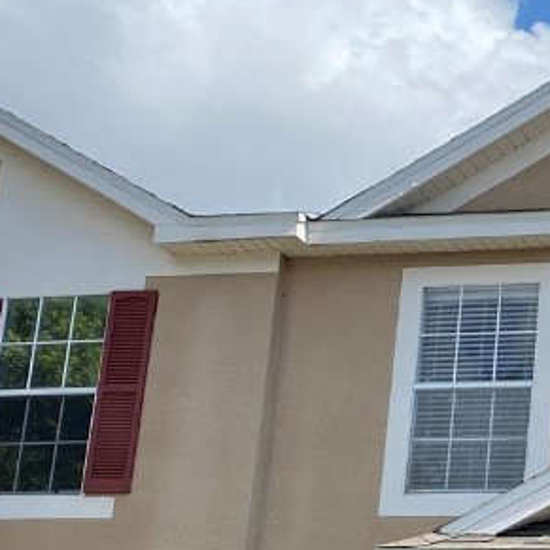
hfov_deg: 19.4
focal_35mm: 81
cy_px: 524
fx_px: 1456
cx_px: 750
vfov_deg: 20.8
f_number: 1.8
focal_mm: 4.25
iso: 32
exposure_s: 1/2105
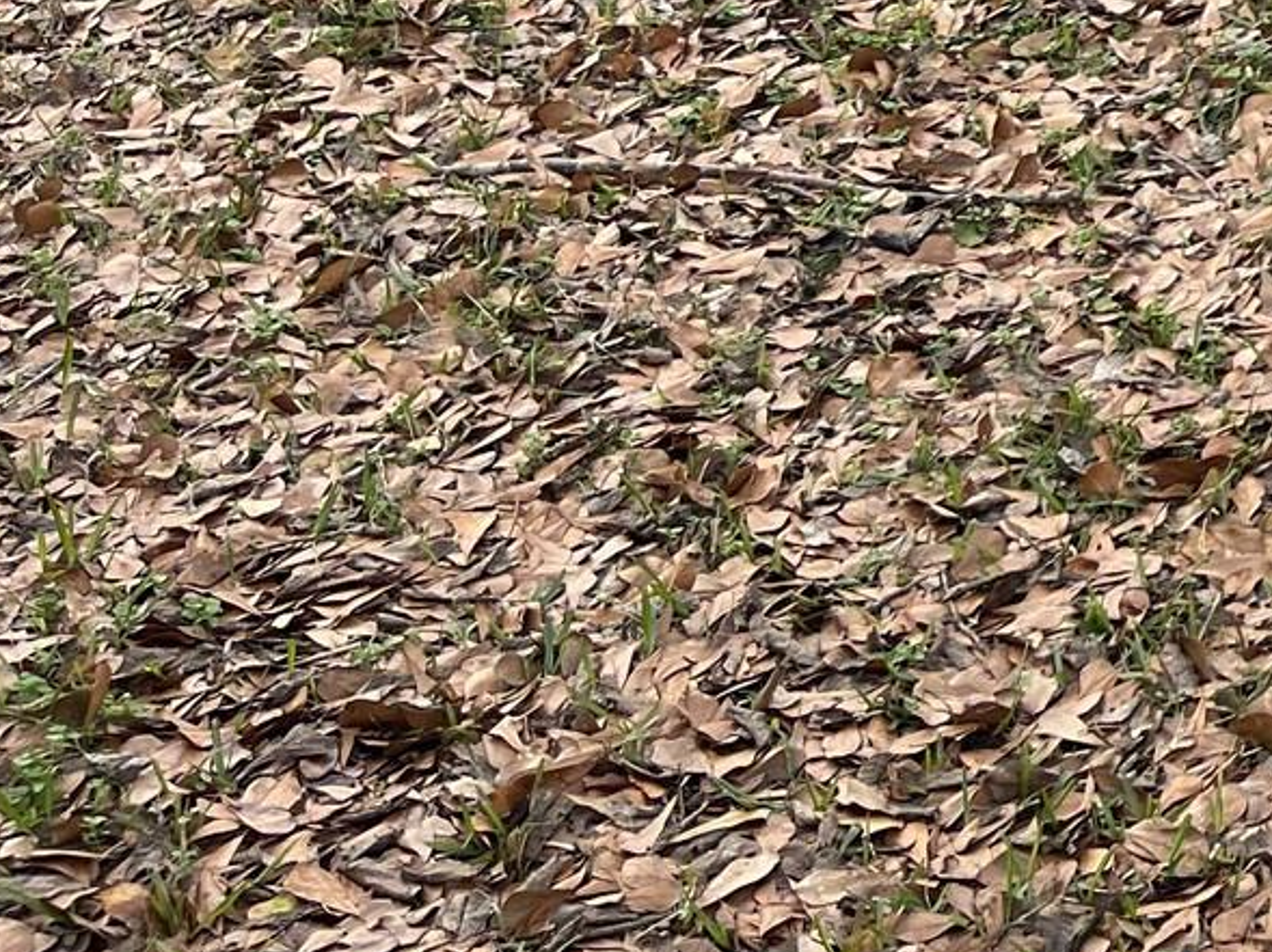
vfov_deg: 15.5
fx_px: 3195
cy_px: -501
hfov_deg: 18.6
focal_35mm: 87
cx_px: 2151
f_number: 1.6
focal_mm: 5.1
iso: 32
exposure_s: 1/424
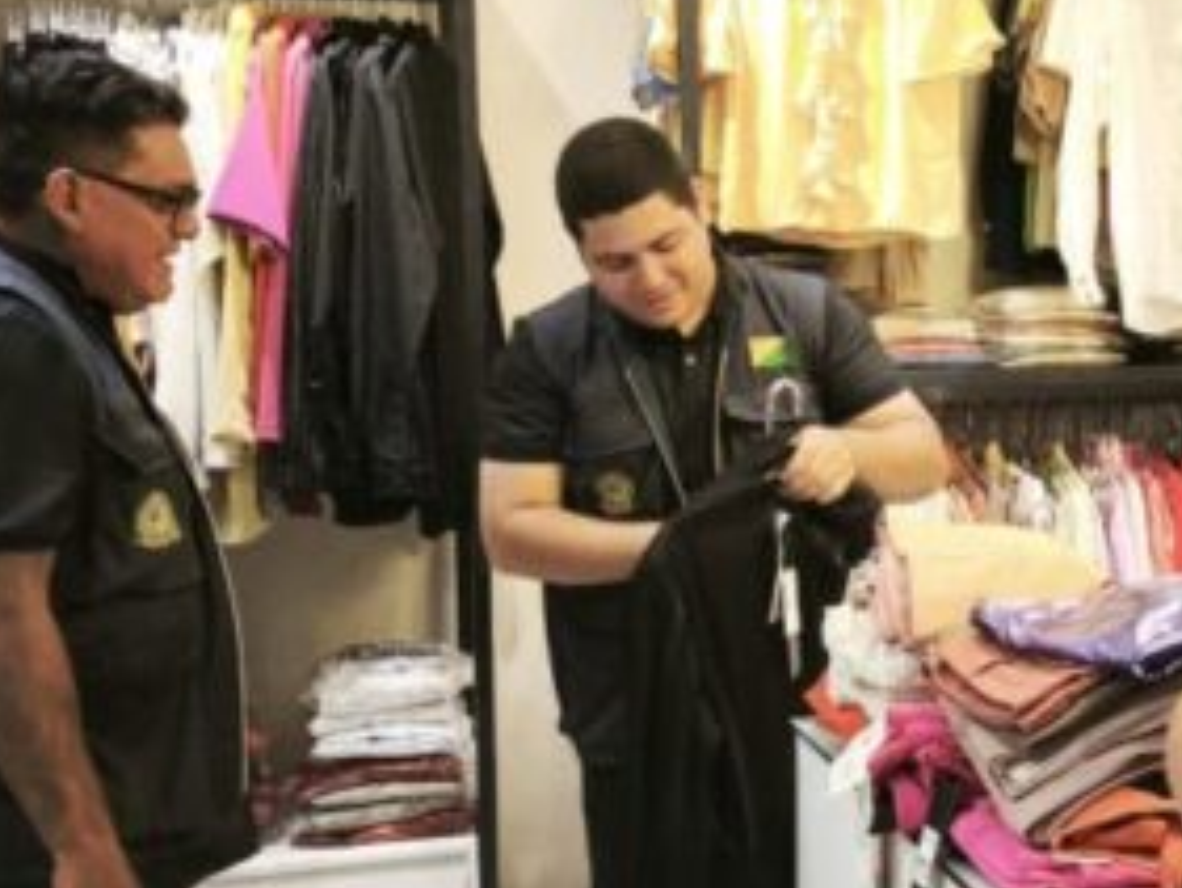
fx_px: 1947
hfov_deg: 32.3
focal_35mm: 57
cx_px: 1035
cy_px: 442
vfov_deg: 25.7
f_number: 1.7
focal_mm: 5.3
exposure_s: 1/60
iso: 500
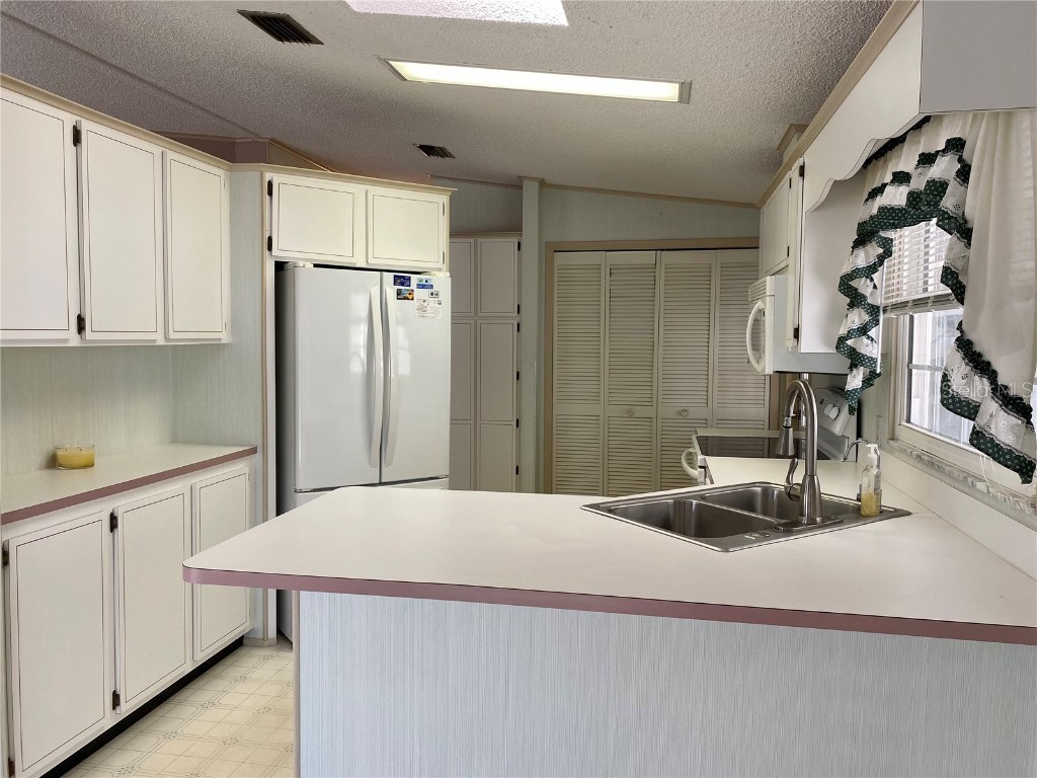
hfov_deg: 67.3
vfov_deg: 53.1
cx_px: 518
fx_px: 779
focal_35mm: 26
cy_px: 389
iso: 64
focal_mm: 4.25
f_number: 1.8
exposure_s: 1/120
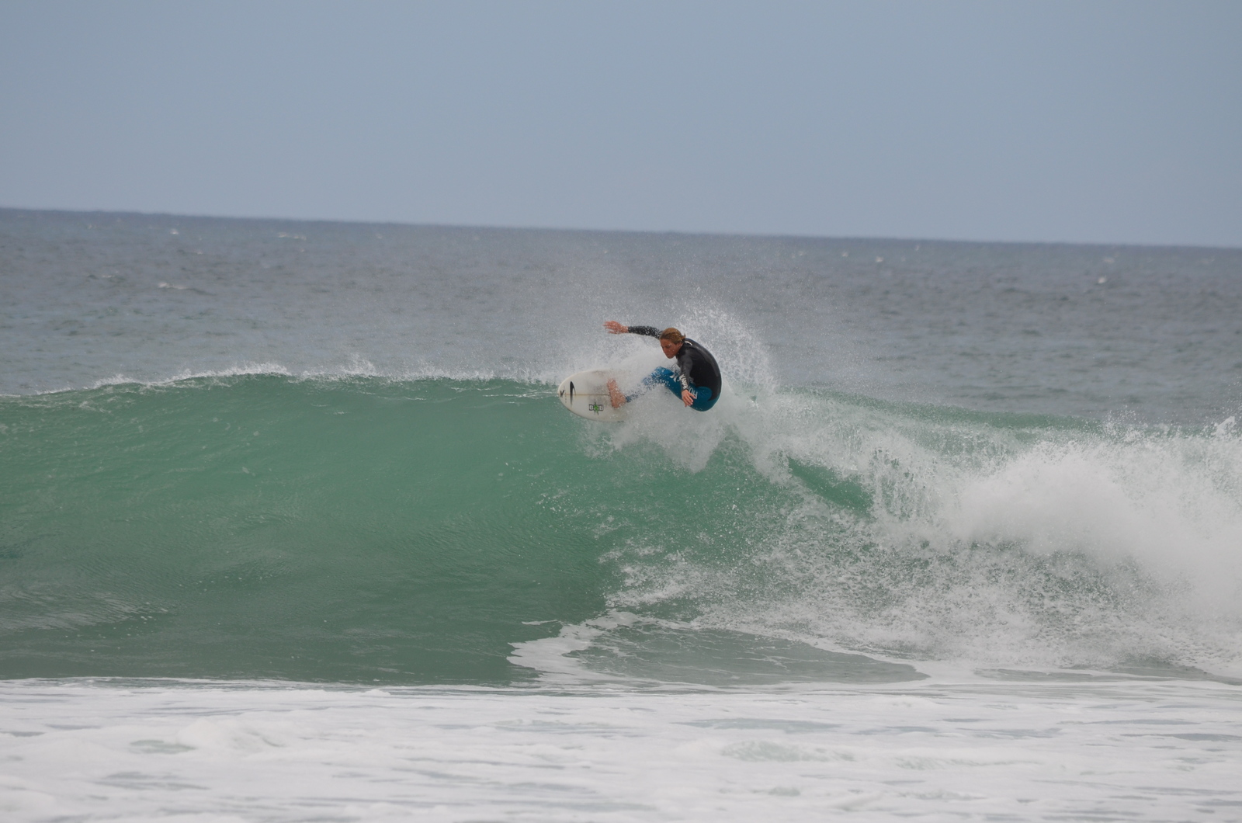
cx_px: 621
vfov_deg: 3.0
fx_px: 15494
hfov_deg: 4.6
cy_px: 412
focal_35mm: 450
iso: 320
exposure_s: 1/2000
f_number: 8
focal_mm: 300
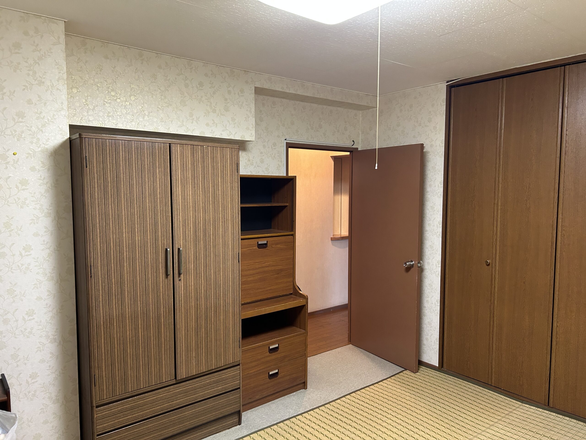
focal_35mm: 26
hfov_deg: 67.3
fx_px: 440
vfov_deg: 53.1
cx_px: 293
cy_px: 220
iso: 200
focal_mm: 5.7
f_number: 1.5
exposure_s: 1/60
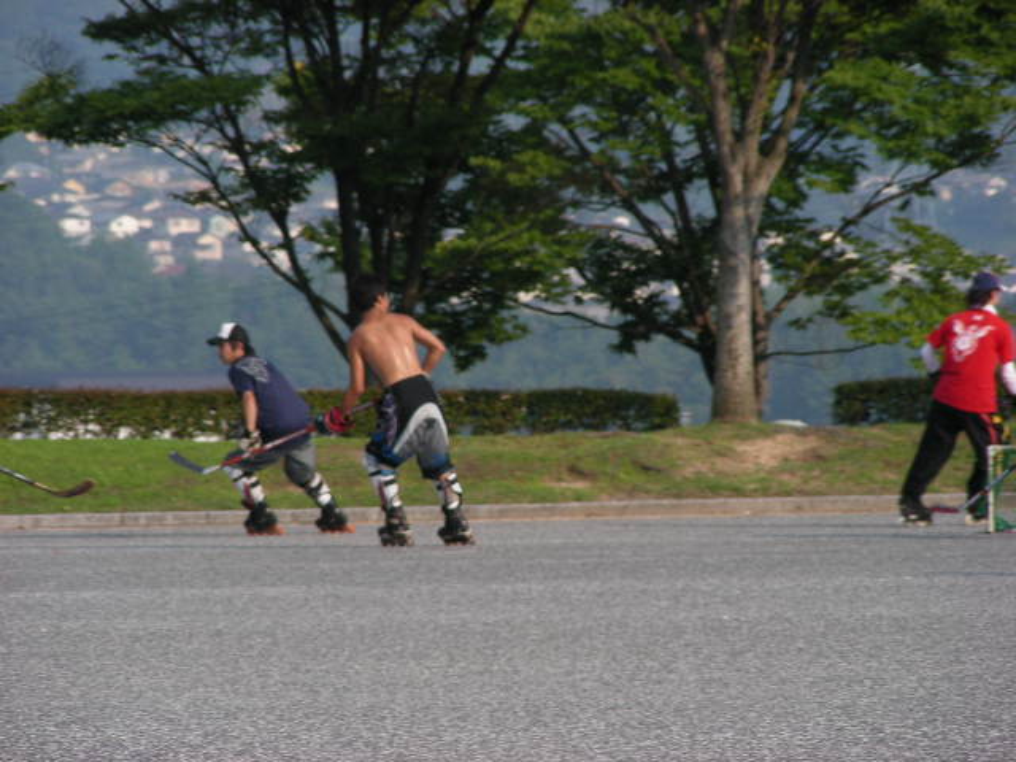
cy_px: 381
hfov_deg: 7.4
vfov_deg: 5.5
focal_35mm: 269
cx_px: 508
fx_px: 7895
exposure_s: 1/380
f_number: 4
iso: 50
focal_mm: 44.8
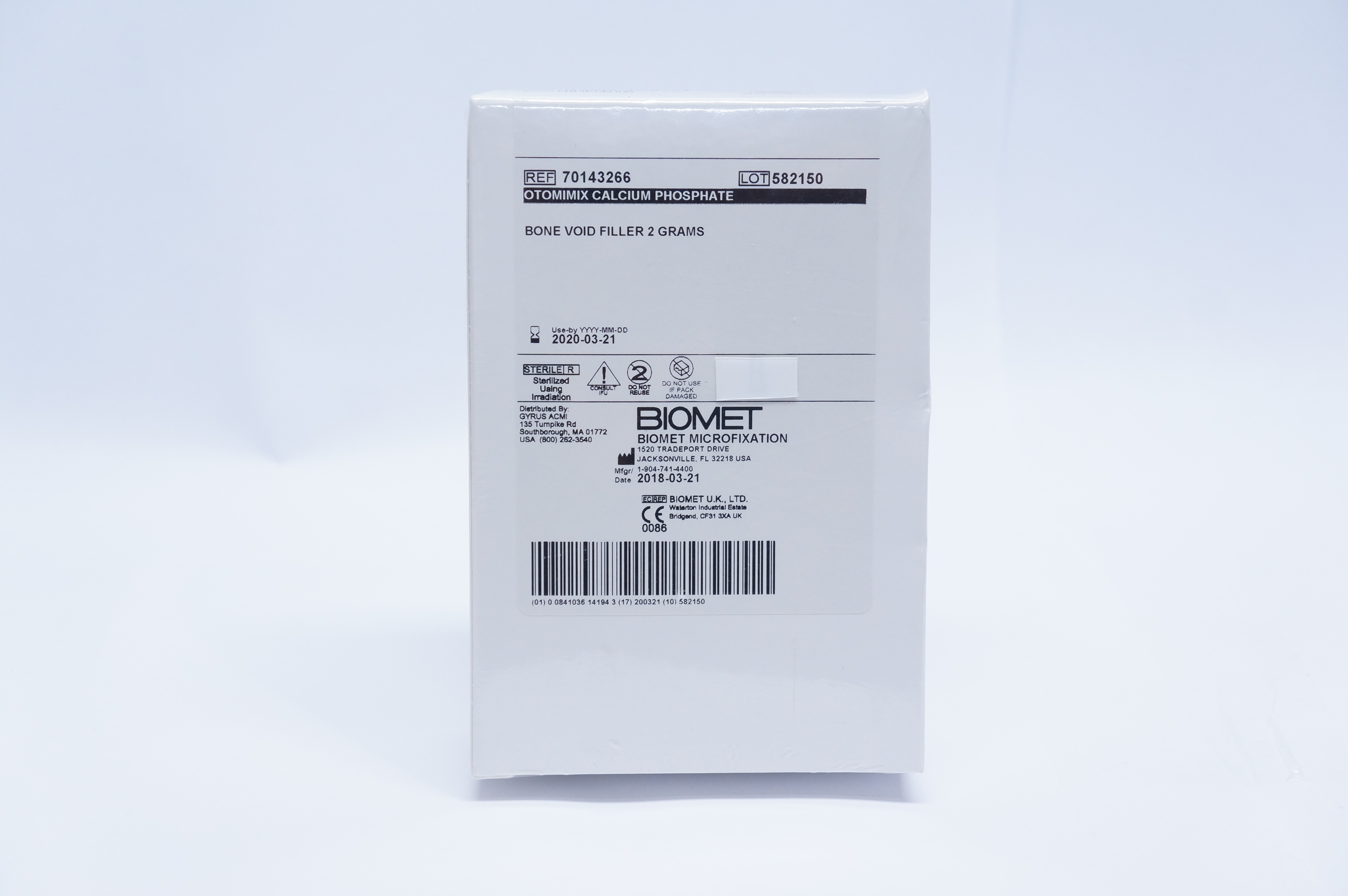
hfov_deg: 34.2
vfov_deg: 23.1
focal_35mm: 58
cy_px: 448
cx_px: 674
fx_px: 2188
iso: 800
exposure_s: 1/80
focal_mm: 39
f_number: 5.6
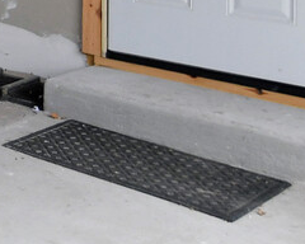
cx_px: -268
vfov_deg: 14.4
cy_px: -186
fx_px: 858
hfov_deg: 16.4
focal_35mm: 95
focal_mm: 10
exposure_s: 1/320
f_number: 8
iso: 400
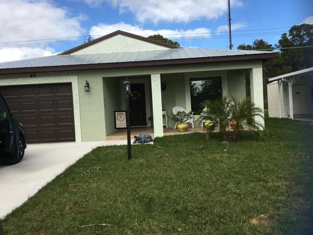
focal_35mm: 29
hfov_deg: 61.7
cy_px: 118
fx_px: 262
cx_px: 156
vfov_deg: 48.2
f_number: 2.2
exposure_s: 1/1148
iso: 25
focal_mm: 4.15
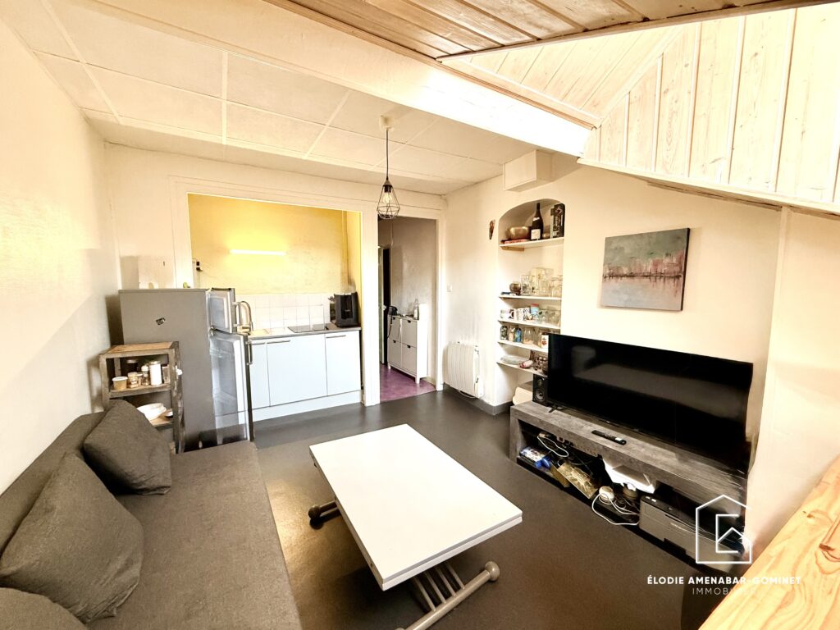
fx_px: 340
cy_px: 315
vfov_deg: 85.7
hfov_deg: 102.1
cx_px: 420
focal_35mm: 14
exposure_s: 1/65
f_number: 2.2
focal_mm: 2.22
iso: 320
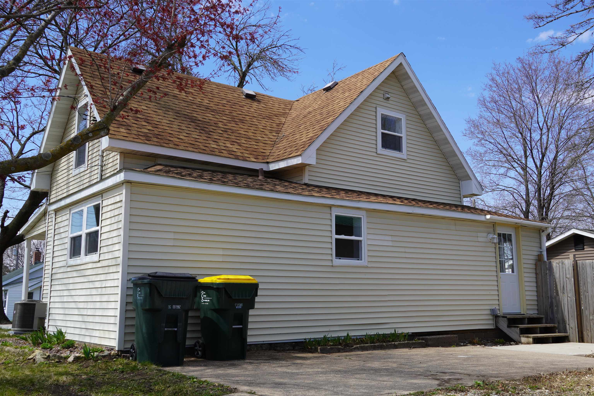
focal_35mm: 38
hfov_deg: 51.3
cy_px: 198
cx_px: 297
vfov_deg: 35.5
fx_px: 619
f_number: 10
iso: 100
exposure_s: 1/160
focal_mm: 25
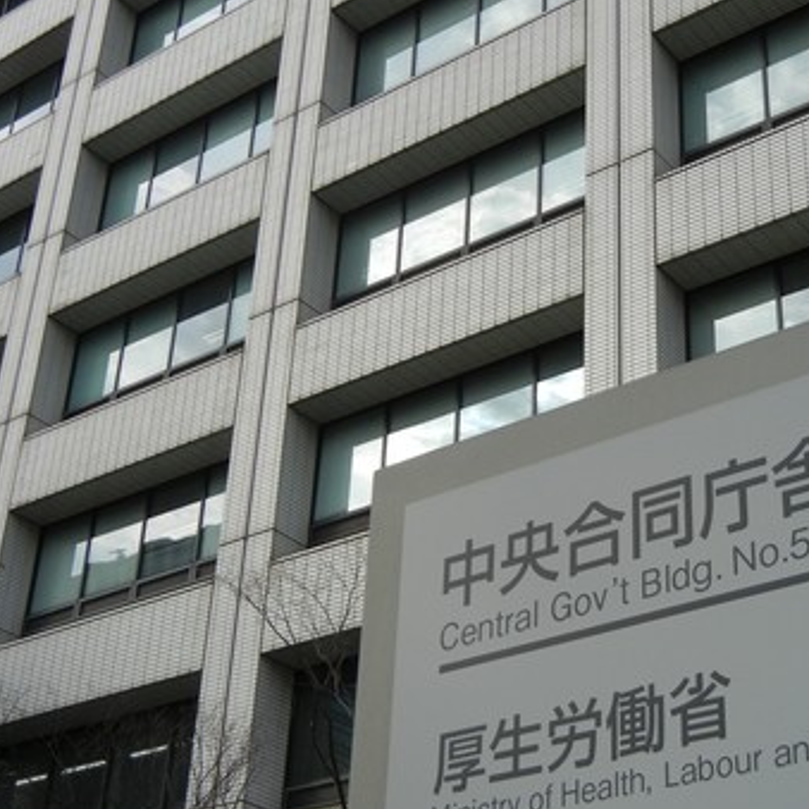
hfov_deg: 29.9
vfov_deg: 30.0
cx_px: 501
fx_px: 1507
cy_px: 425
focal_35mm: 57
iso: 160
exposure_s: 1/249
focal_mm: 7.1
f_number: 7.4
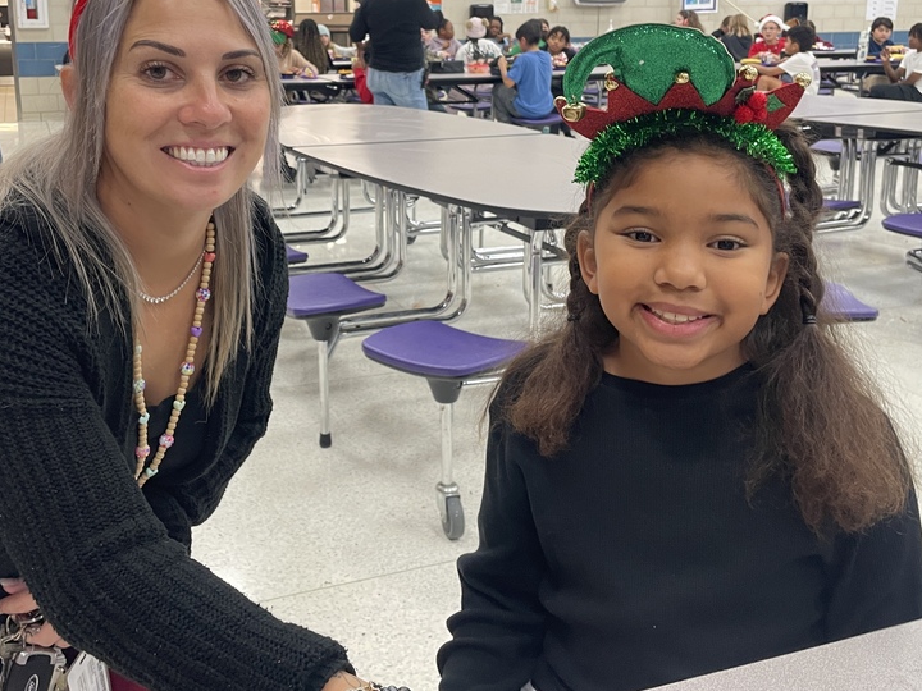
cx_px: 379
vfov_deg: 38.2
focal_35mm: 37
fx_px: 985
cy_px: 224
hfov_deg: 49.9
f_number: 1.6
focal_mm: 4.2
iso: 160
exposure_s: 1/60
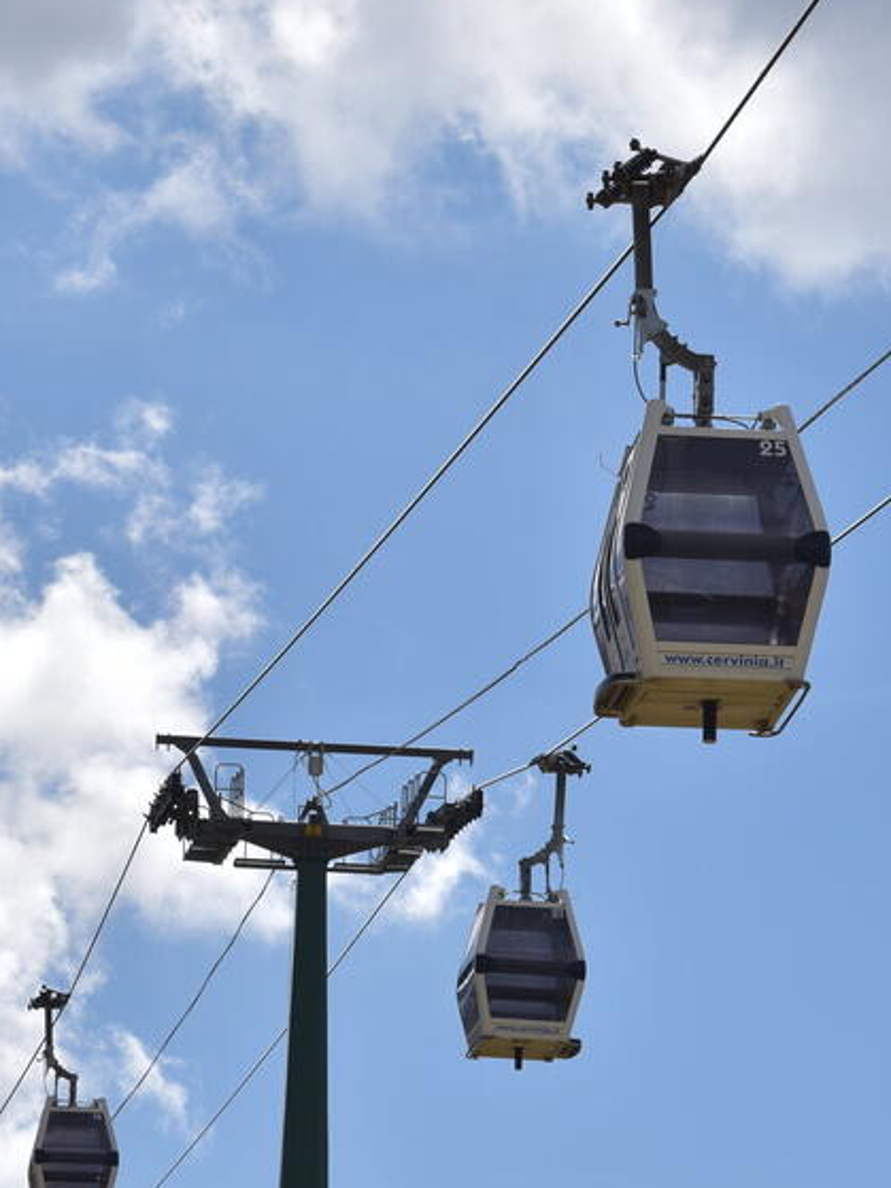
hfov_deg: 8.0
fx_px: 6386
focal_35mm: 186
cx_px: 472
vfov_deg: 10.6
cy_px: 882
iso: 100
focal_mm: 70
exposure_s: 1/500
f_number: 11
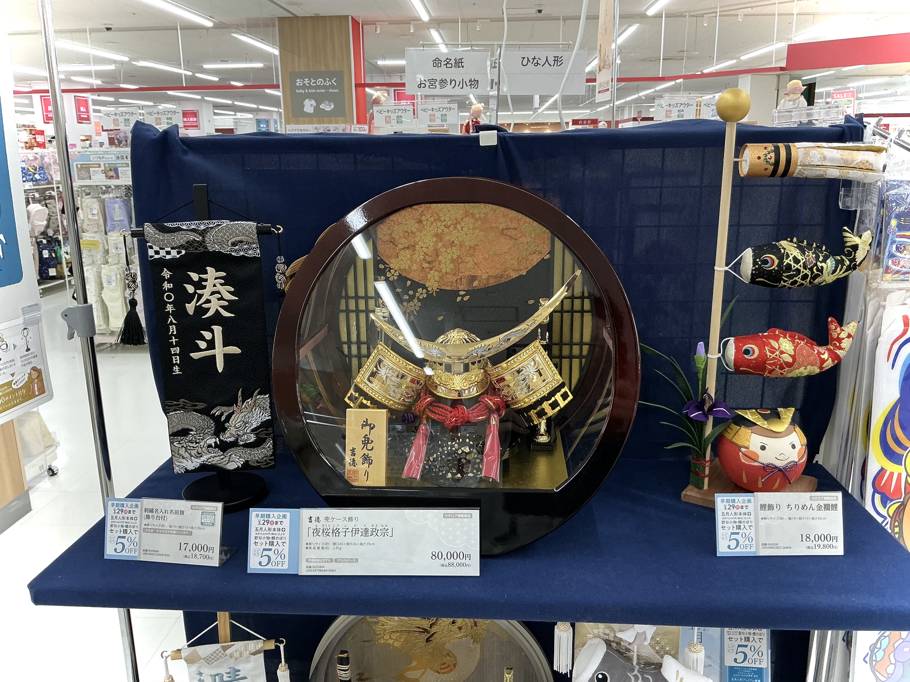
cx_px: 455
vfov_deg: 48.2
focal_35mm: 29
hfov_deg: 61.7
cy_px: 341
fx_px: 762
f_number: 1.8
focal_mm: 3
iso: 64
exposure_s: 1/100
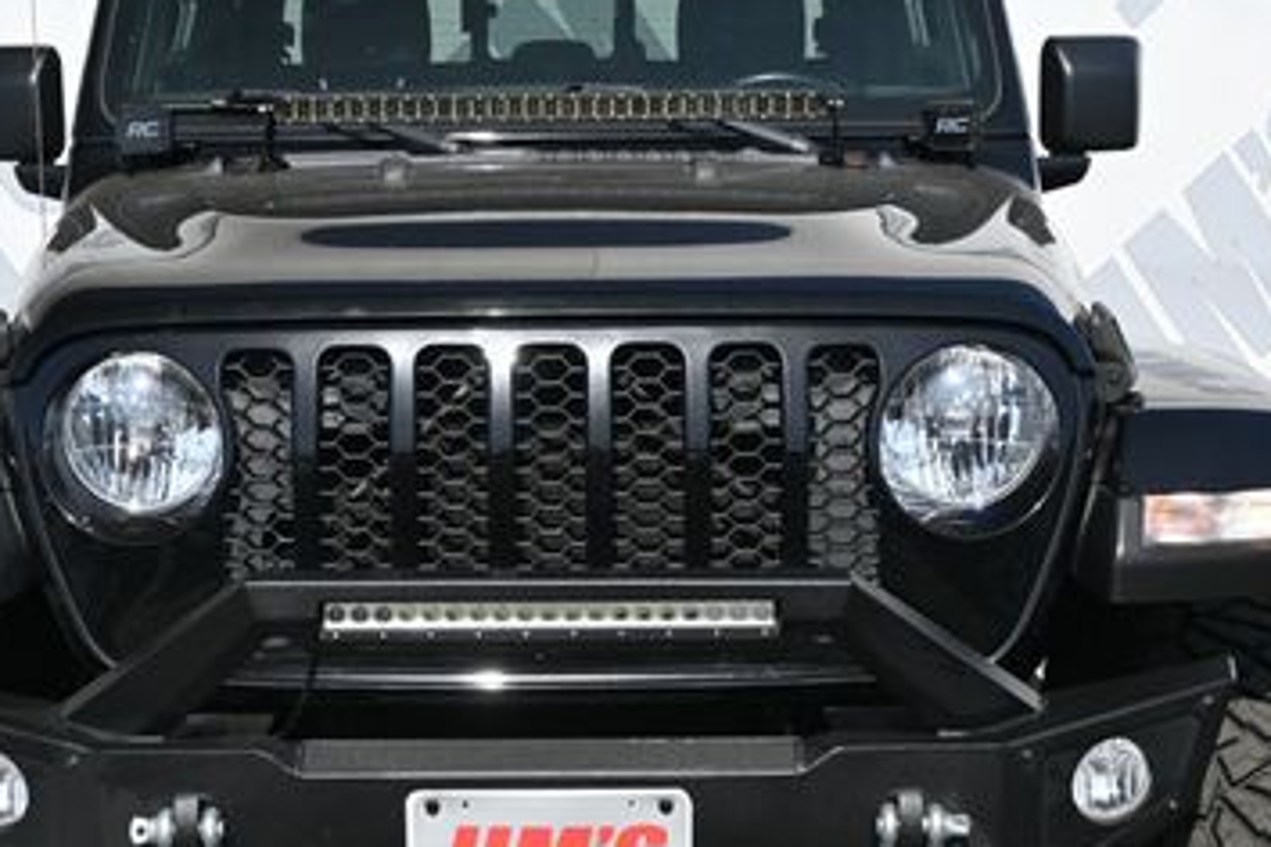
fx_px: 2683
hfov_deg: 26.6
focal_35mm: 76
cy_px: 553
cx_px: 560
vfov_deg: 17.9
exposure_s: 1/250
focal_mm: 28
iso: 100
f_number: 5.6
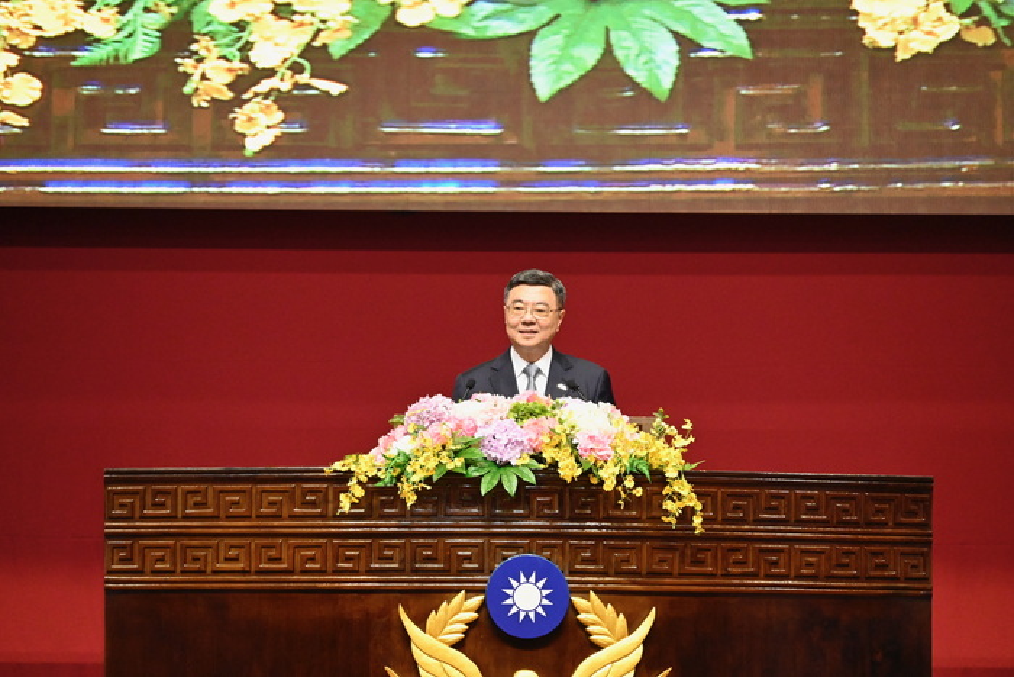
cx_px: 507
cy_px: 338
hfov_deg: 8.3
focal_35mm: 248
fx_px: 6972
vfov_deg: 5.6
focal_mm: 165
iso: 5000
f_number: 5.6
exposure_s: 1/200
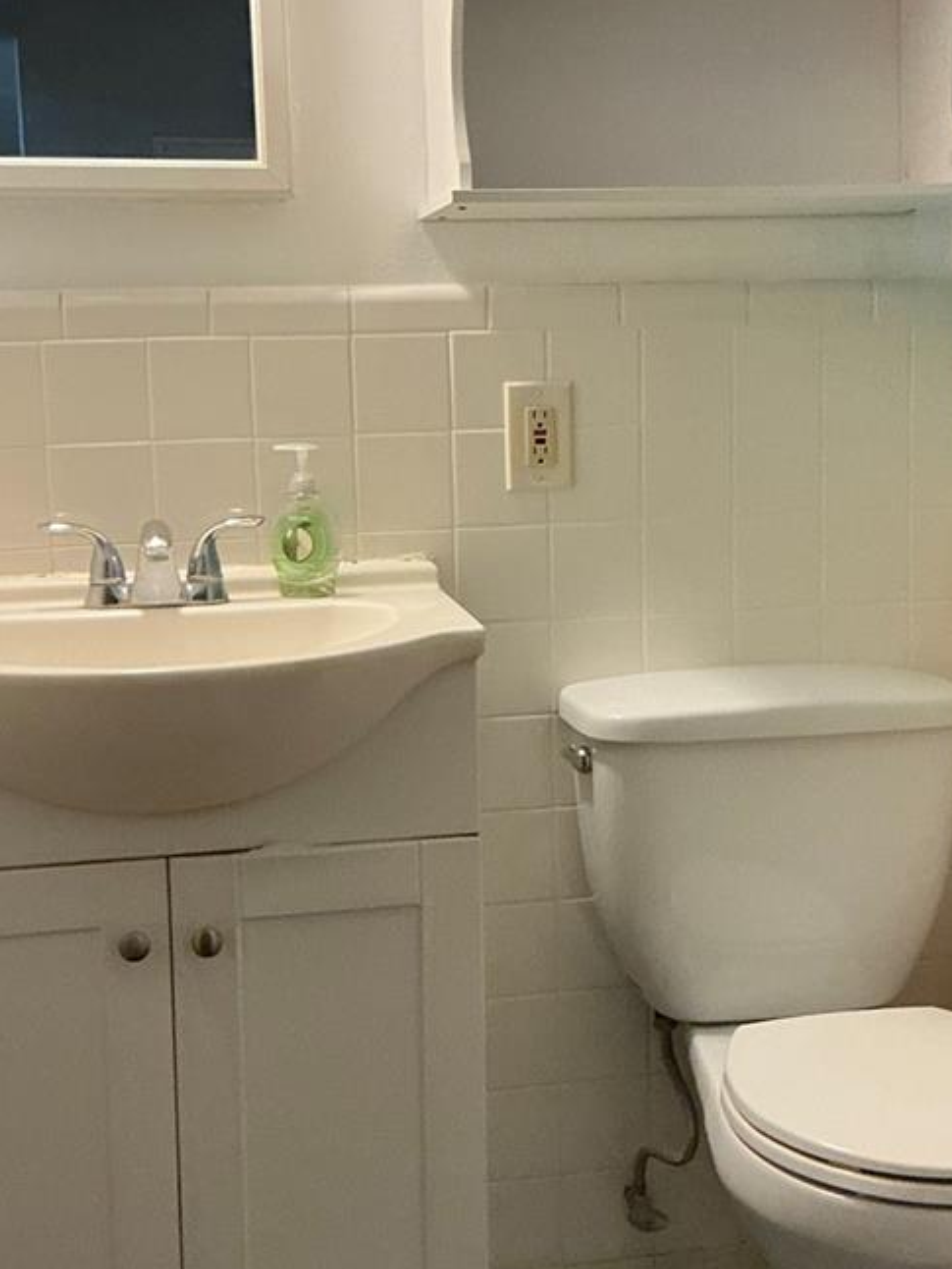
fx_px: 1906
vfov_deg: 36.8
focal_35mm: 52
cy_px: 593
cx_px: 534
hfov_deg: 28.0
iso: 200
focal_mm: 3
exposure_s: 1/60
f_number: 1.8
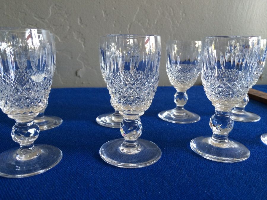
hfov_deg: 60.0
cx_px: 134
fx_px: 231
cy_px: 100
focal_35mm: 30
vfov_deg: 46.8
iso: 64
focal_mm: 4.12
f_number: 2.2
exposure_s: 1/30
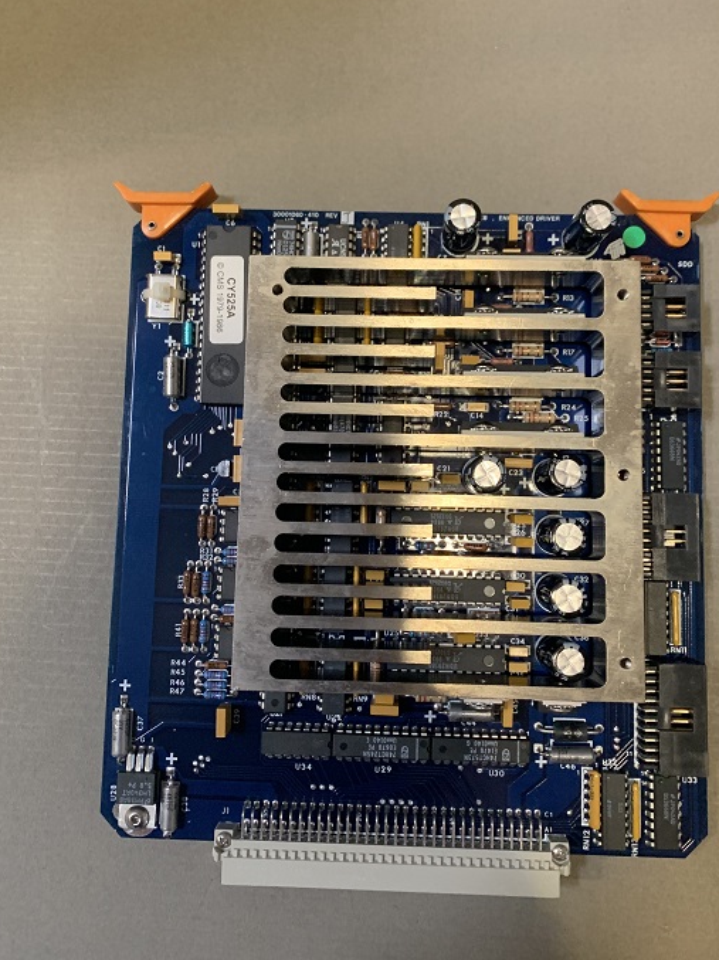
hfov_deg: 45.4
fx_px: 859
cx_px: 379
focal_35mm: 31
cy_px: 420
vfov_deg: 58.2
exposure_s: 1/40
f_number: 1.8
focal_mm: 4.25
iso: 400
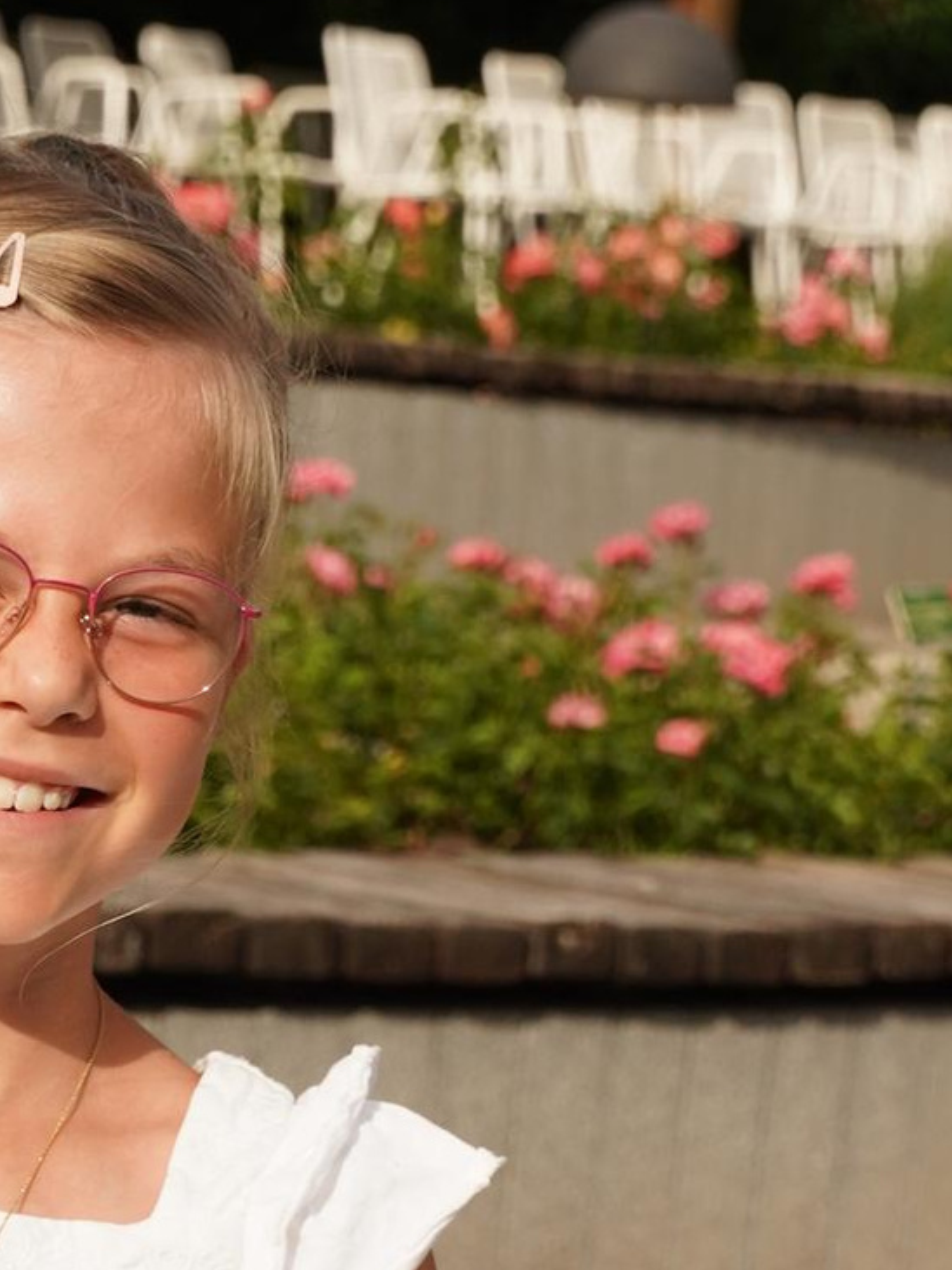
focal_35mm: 201
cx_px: 56
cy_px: 1822
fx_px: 7356
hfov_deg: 7.4
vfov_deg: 9.6
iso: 250
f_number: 5.6
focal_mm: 39.7
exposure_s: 1/640
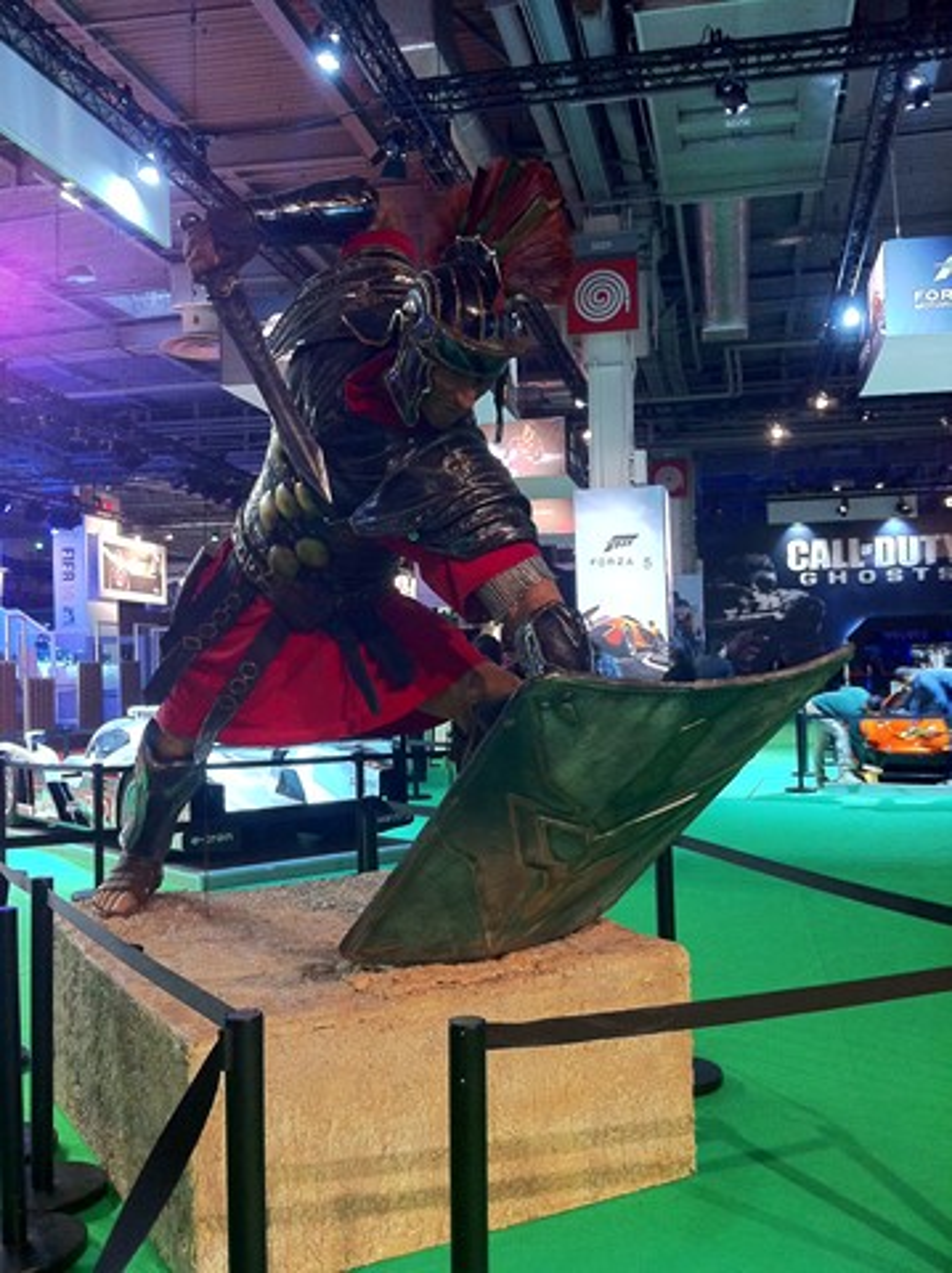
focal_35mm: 35
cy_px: 636
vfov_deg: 52.7
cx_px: 476
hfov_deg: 40.6
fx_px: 1286
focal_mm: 3.85
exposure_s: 1/17
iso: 320
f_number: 2.8
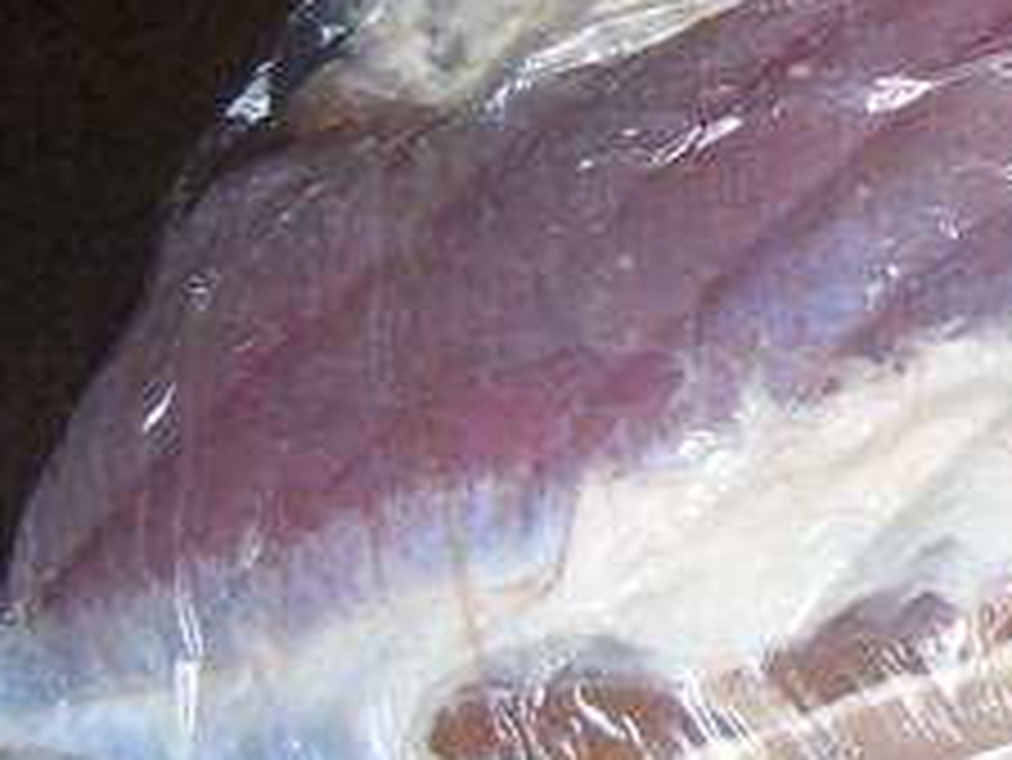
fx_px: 3539
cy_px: 40
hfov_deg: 14.6
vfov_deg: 12.1
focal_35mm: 121
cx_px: 1727
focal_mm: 5.6
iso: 80
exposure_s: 1/60
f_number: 2.7
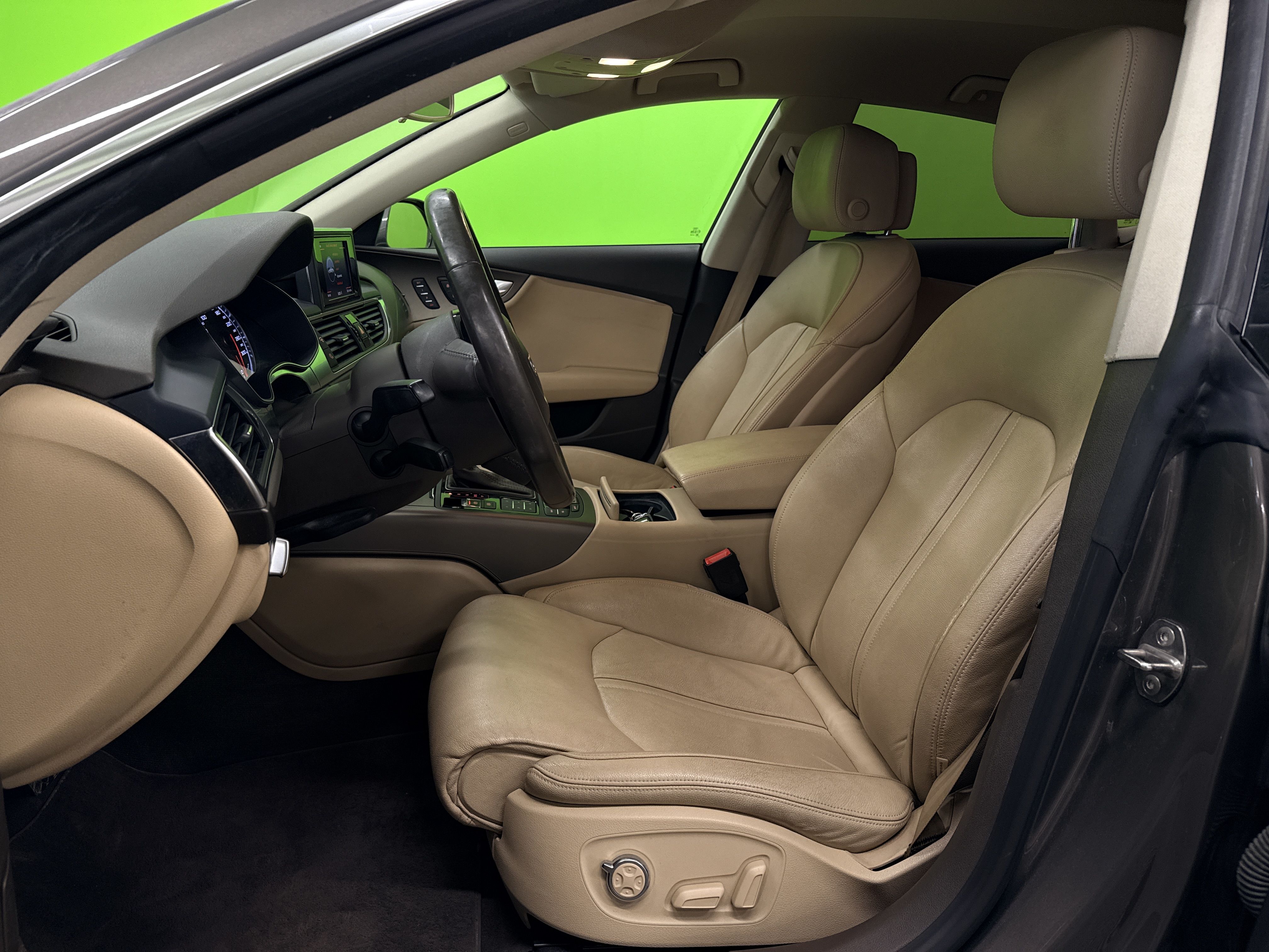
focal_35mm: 24
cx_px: 634
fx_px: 880
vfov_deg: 56.8
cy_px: 476
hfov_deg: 71.6
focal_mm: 6.76
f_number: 1.78
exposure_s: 1/100
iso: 125
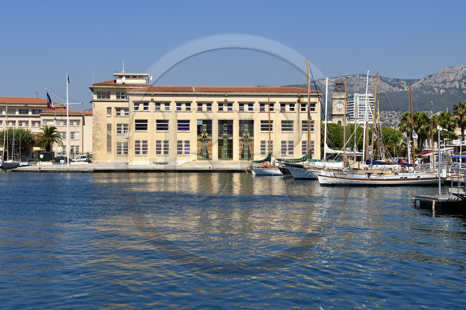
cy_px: 155
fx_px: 906
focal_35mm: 70
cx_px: 233
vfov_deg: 19.4
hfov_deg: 28.8
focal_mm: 70
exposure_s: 1/250
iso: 200
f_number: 14
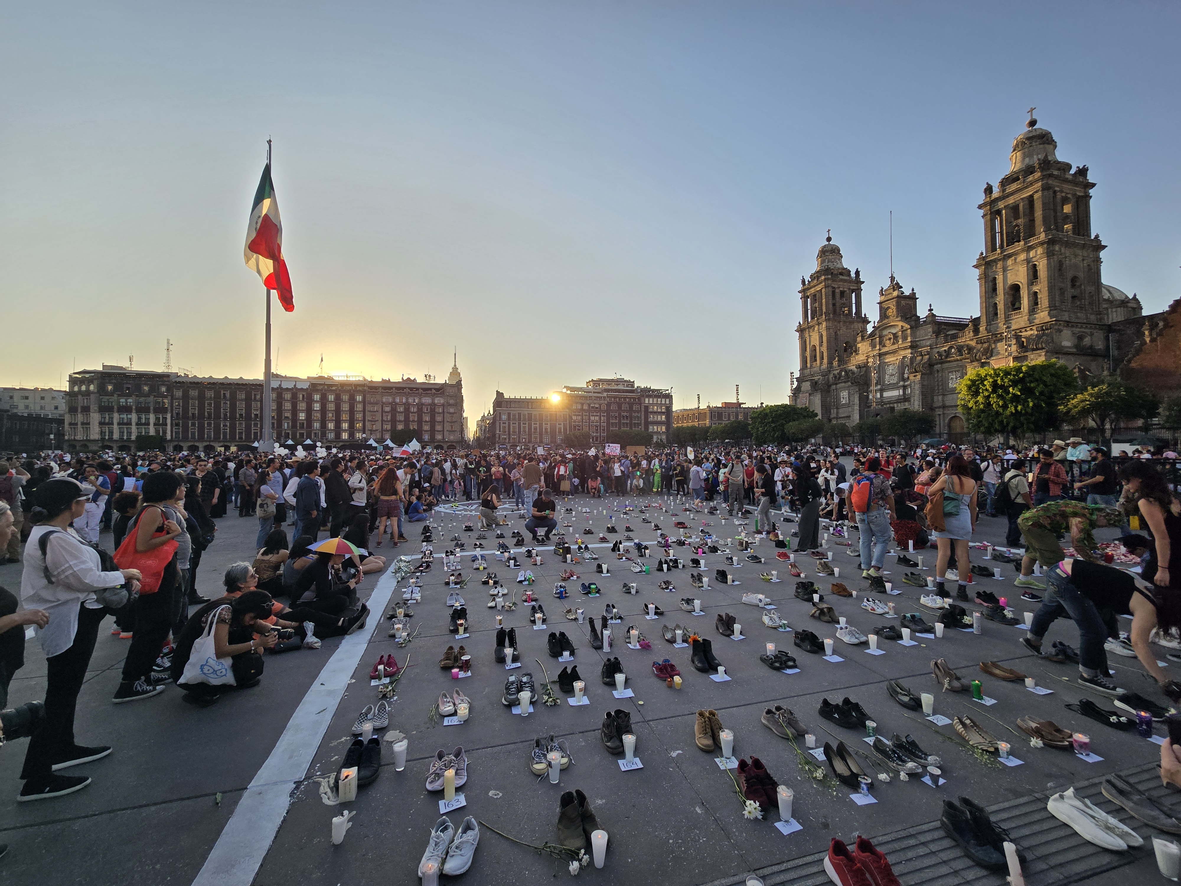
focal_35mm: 13
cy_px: 443
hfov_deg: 106.2
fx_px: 444
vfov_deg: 89.9
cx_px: 590
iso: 50
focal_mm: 2.2
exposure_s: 1/942
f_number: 2.2
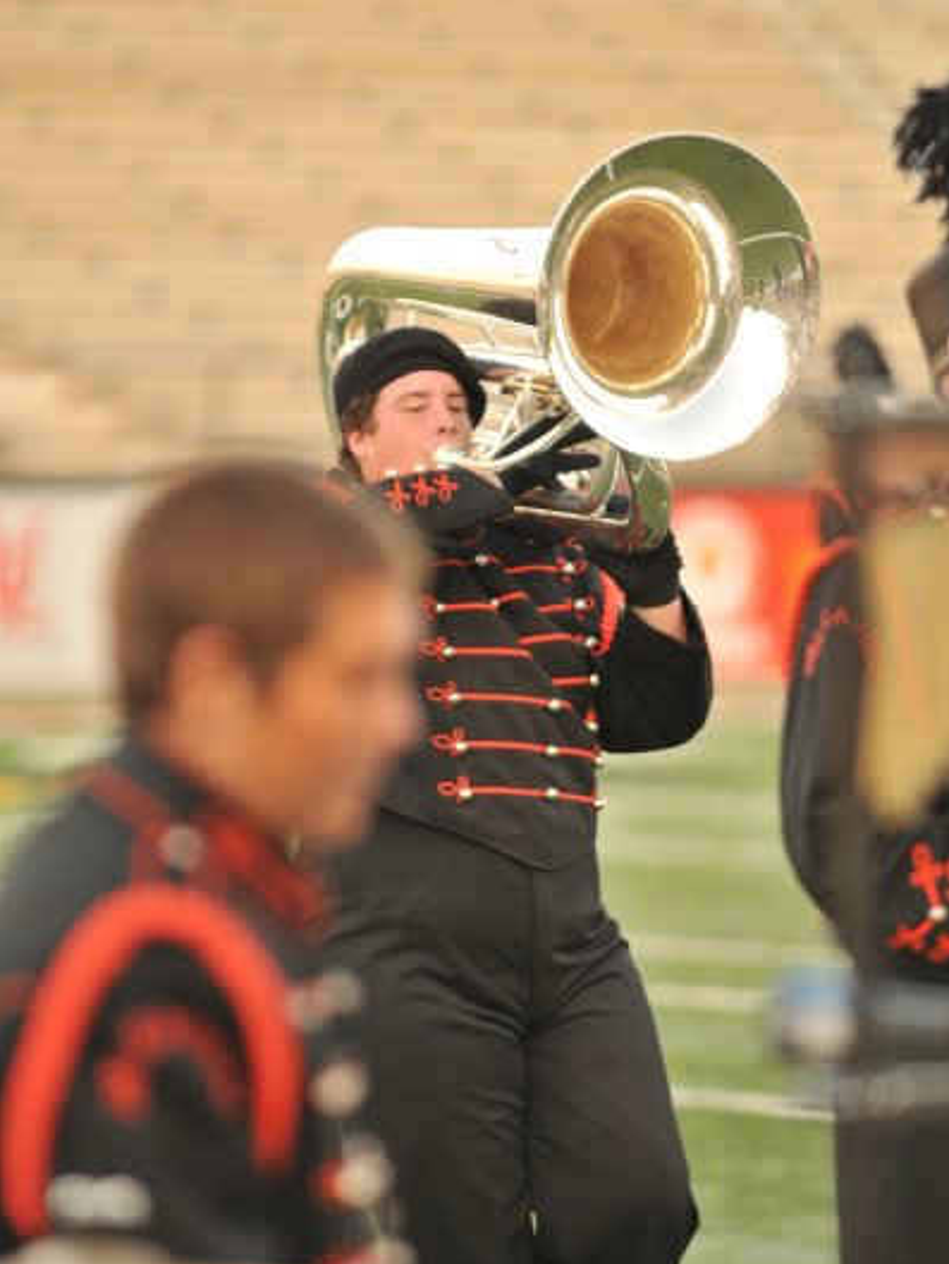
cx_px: 474
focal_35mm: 327
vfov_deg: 6.1
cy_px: 614
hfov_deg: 4.5
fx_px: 11948
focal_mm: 200
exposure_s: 1/250
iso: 200
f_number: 2.8
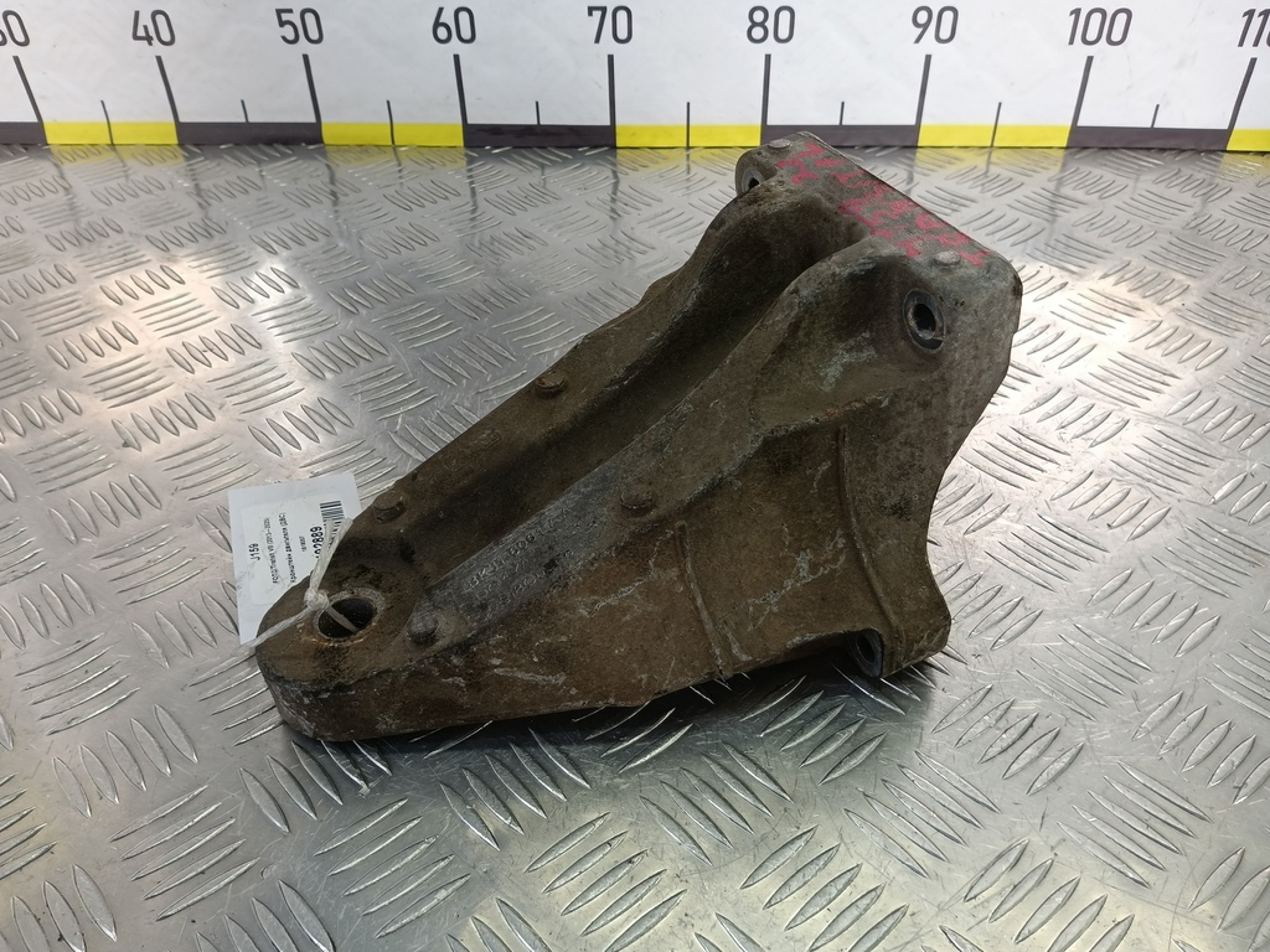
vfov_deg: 58.9
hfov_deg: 73.9
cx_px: 635
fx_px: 844
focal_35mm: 23
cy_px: 476
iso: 114
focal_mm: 4.11
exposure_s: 1/100
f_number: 1.6
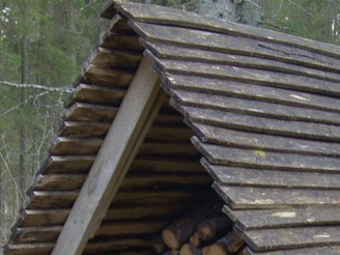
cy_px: 293
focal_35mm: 95
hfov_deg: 20.6
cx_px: 230
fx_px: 933
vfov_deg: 15.1
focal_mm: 18
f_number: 3.5
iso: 200
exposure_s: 1/13
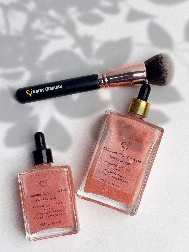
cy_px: 126
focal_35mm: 77
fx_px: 561
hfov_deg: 19.1
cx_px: 94
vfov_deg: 25.3
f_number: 2.8
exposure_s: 1/100
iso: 50
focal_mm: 9
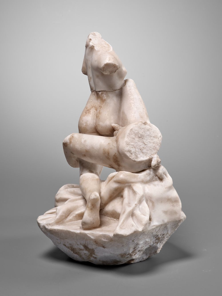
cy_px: 148
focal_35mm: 63
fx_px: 539
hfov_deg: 23.3
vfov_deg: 30.7
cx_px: 111
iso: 200
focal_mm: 80
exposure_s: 1/60
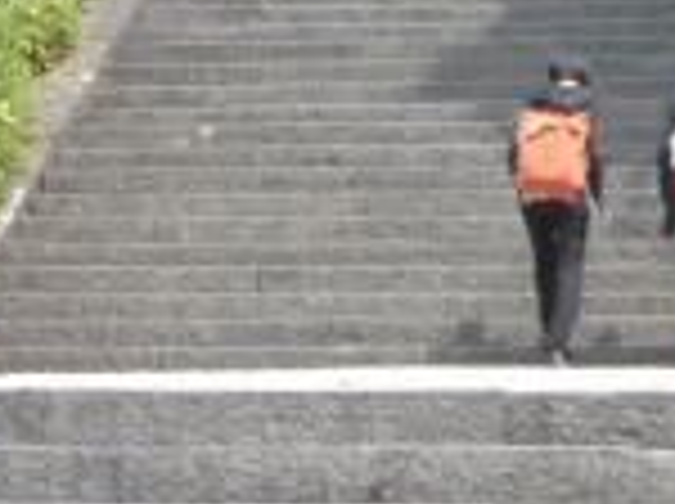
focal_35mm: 251
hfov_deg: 7.9
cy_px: -72
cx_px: 549
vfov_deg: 5.9
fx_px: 4887
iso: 100
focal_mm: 16.9
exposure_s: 1/200
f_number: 4.7
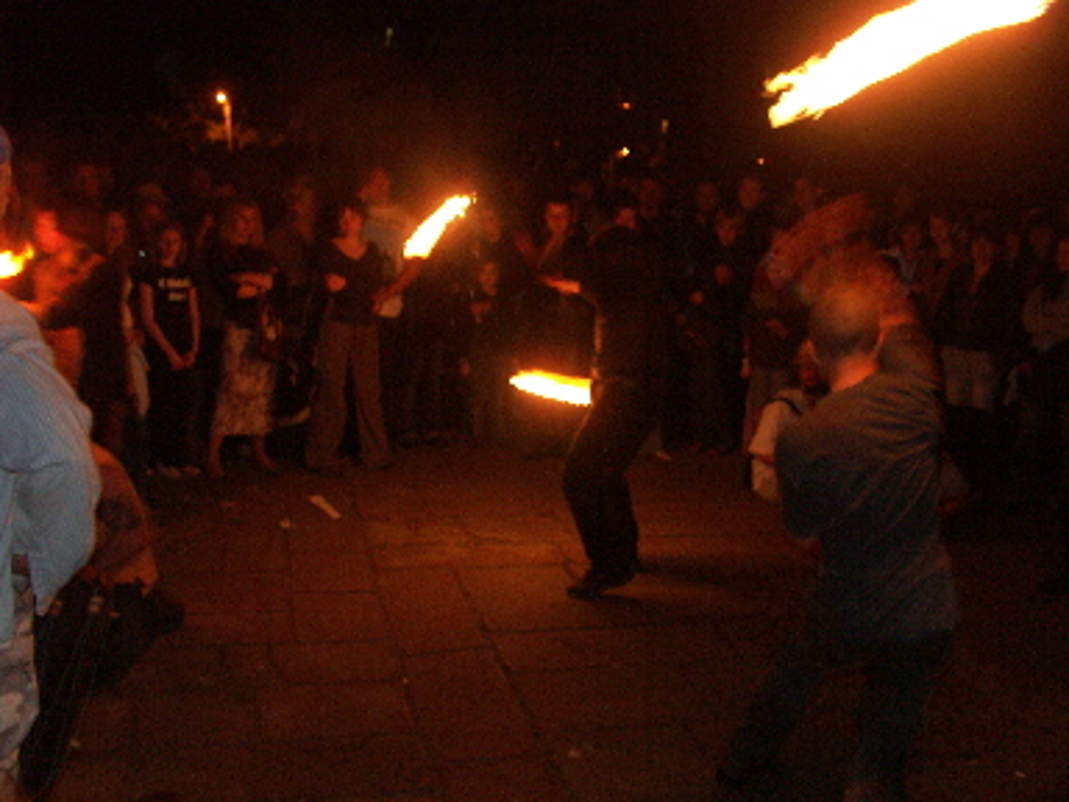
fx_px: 1204
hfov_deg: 47.9
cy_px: 401
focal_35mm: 39
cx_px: 534
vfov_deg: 36.8
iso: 200
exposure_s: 1/10
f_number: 2.8
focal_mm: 10.07
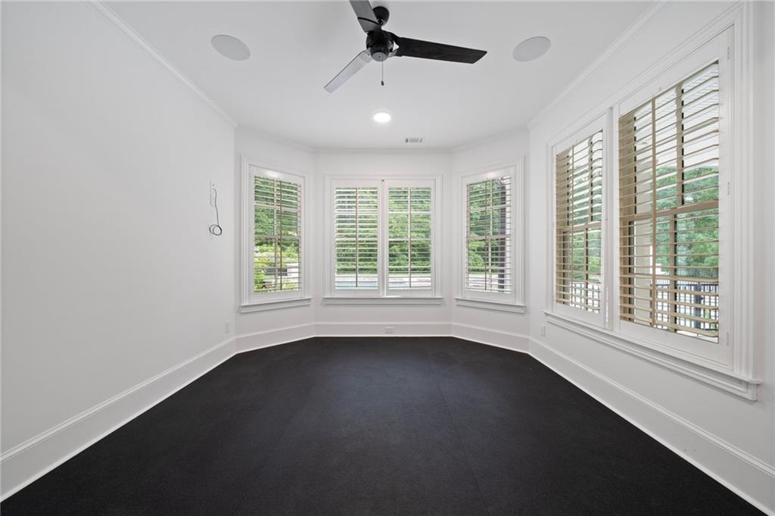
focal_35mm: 13
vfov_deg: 85.3
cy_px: 258
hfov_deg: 108.4
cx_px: 388
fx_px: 280
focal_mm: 13
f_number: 8
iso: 250
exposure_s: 1/2.5
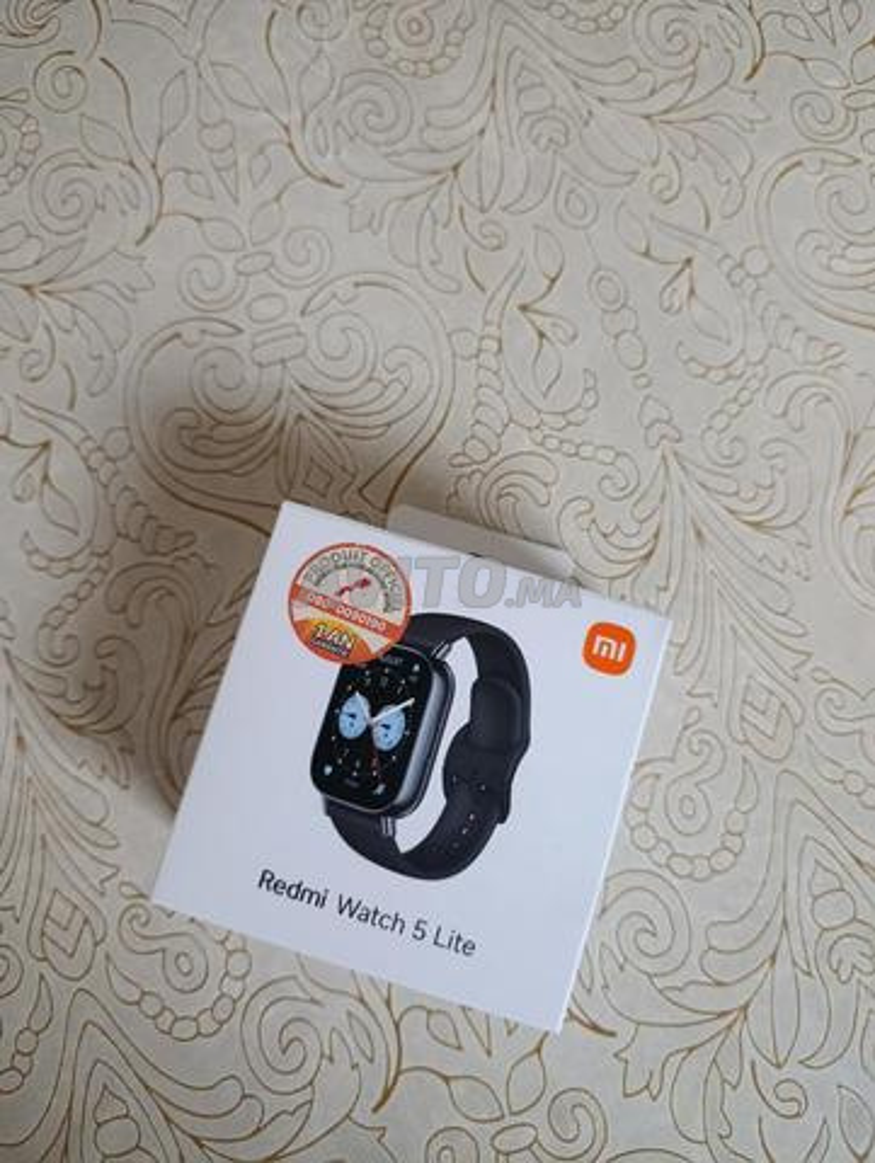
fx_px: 774
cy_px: 582
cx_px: 438
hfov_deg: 59.0
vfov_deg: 73.9
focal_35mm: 23
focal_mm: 6.11
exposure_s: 1/50
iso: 1248
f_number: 1.65
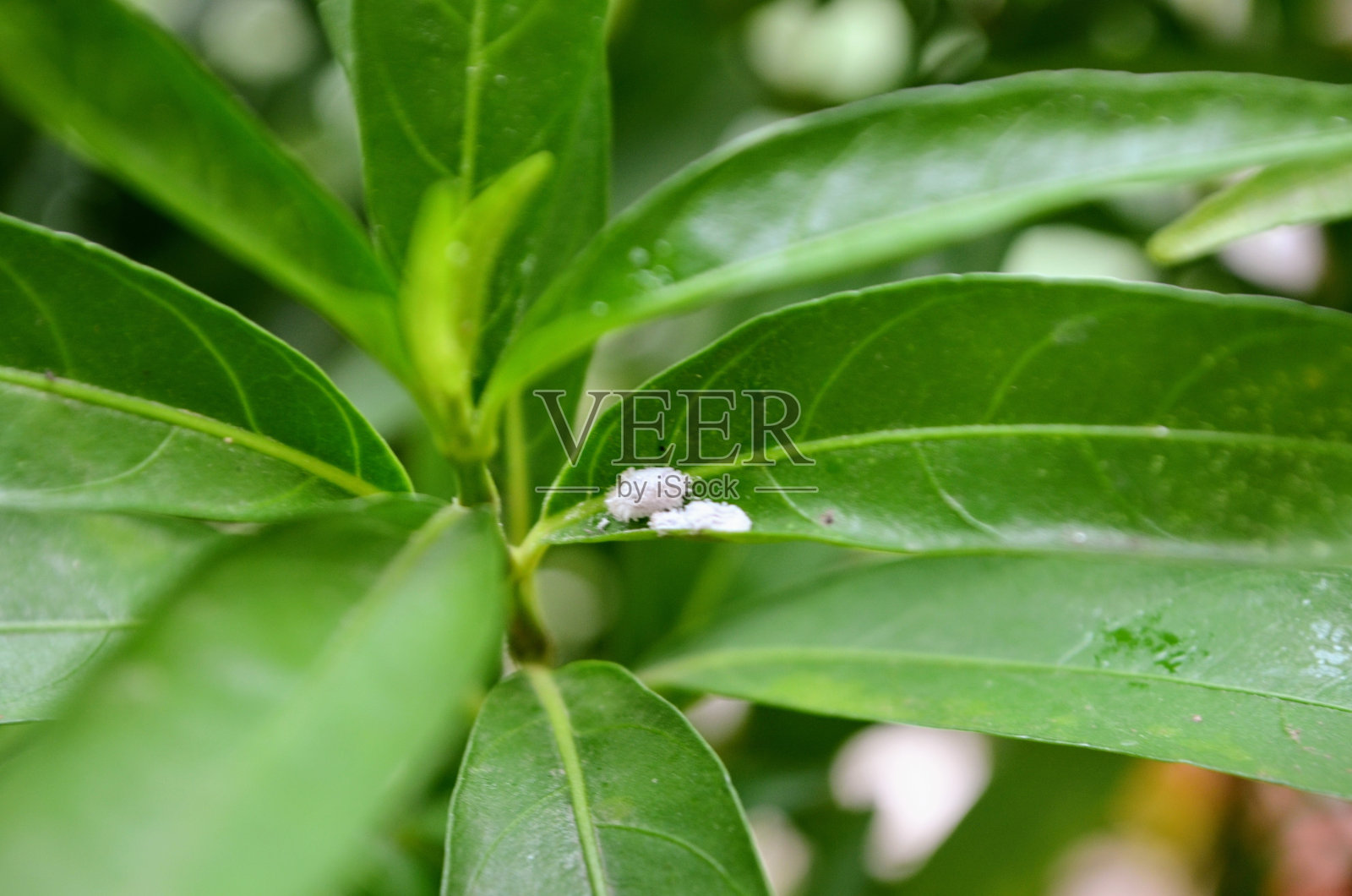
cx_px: 676
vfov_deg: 16.5
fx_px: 3092
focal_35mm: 82
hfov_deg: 24.7
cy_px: 448
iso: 360
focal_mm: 55
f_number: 8
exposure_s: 1/60
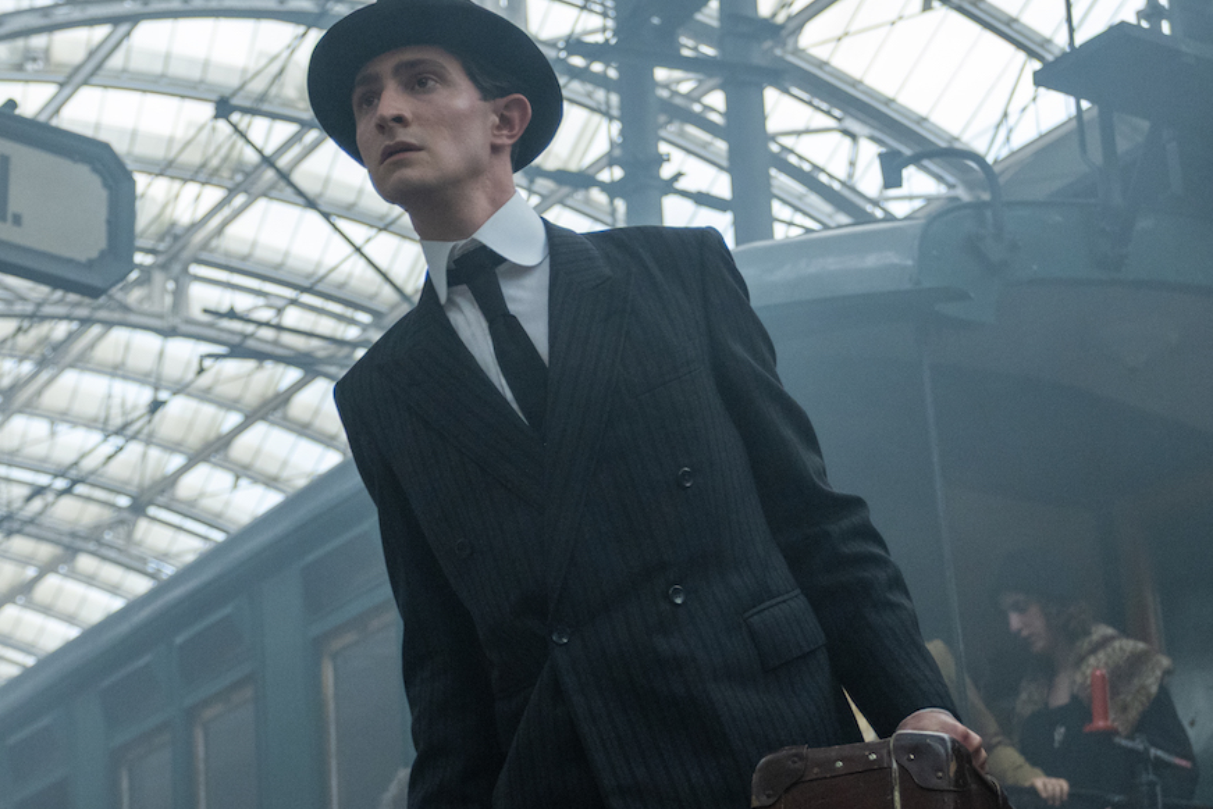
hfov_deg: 26.6
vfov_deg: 18.0
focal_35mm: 76
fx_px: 2561
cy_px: 418
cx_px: 568
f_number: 4
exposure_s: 1/1250
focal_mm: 34
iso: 1250
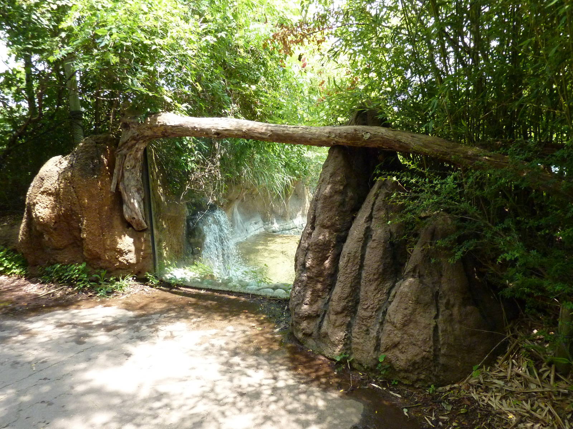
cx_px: 286
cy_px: 214
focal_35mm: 25
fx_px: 414
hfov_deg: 69.4
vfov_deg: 54.9
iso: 400
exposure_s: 1/500
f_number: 3.3
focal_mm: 4.1
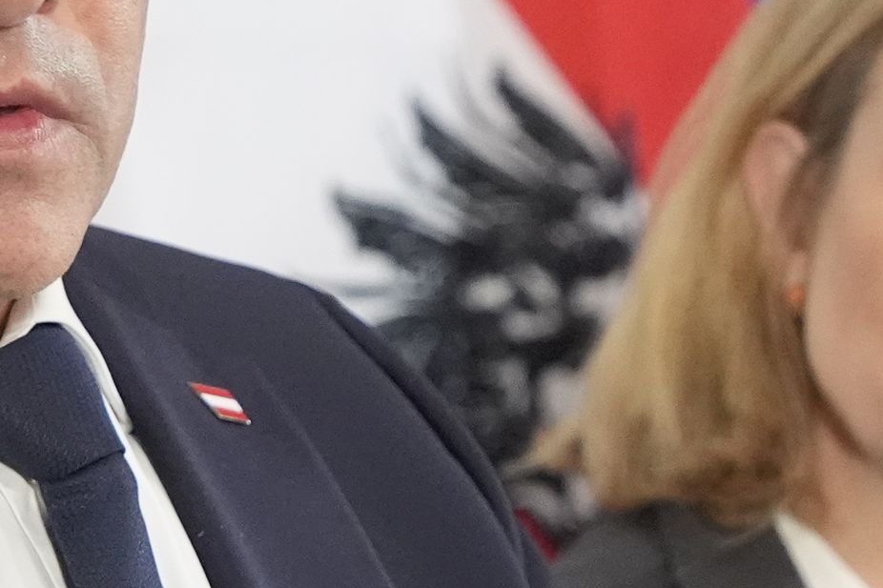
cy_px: 262
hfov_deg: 4.8
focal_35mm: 432
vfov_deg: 3.2
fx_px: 10593
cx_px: -76
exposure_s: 1/200
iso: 6400
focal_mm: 100
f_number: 4.5
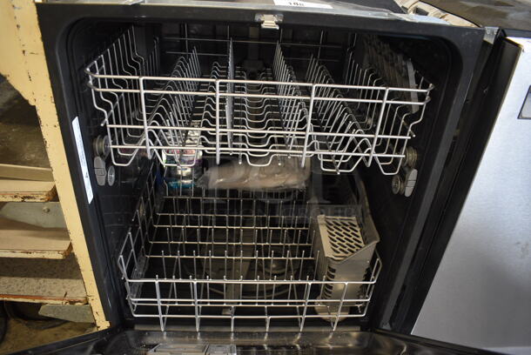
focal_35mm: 27
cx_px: 266
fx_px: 399
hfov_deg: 67.3
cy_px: 178
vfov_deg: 48.0
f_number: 3.5
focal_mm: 18
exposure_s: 1/125
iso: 2000
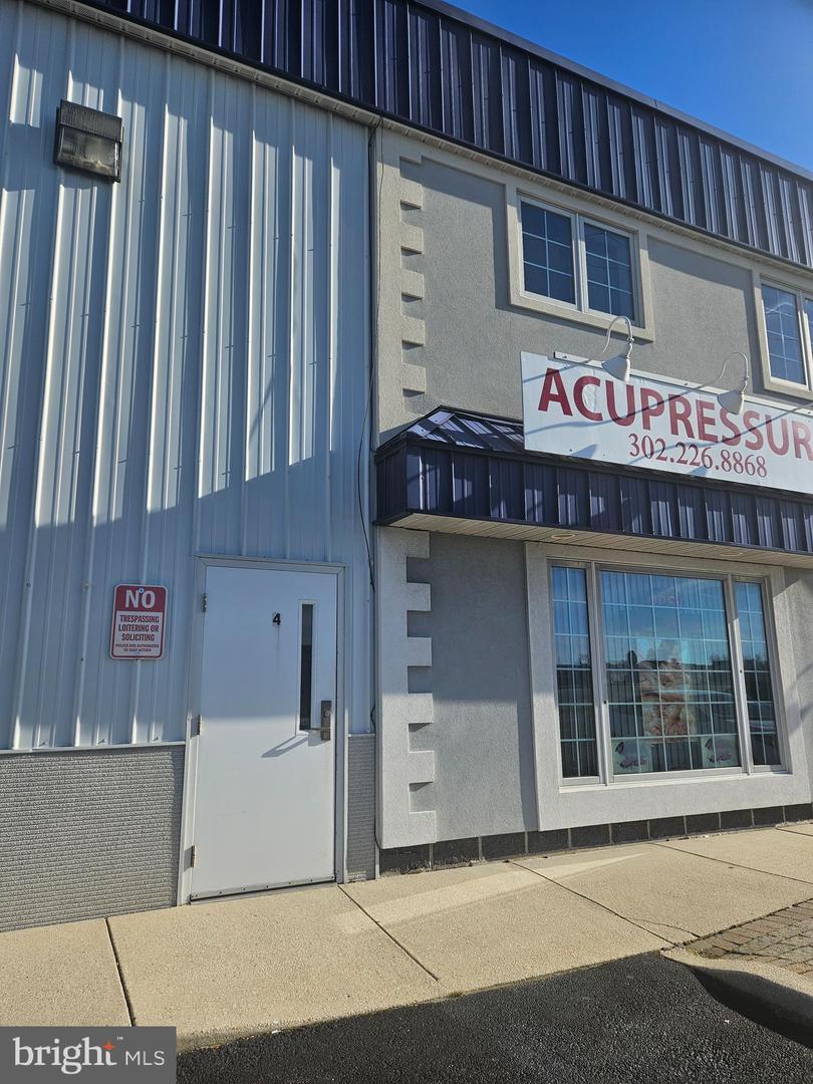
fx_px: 720
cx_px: 406
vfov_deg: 73.9
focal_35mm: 23
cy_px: 542
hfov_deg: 58.9
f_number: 1.8
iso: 25
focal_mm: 5.4
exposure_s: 1/2010
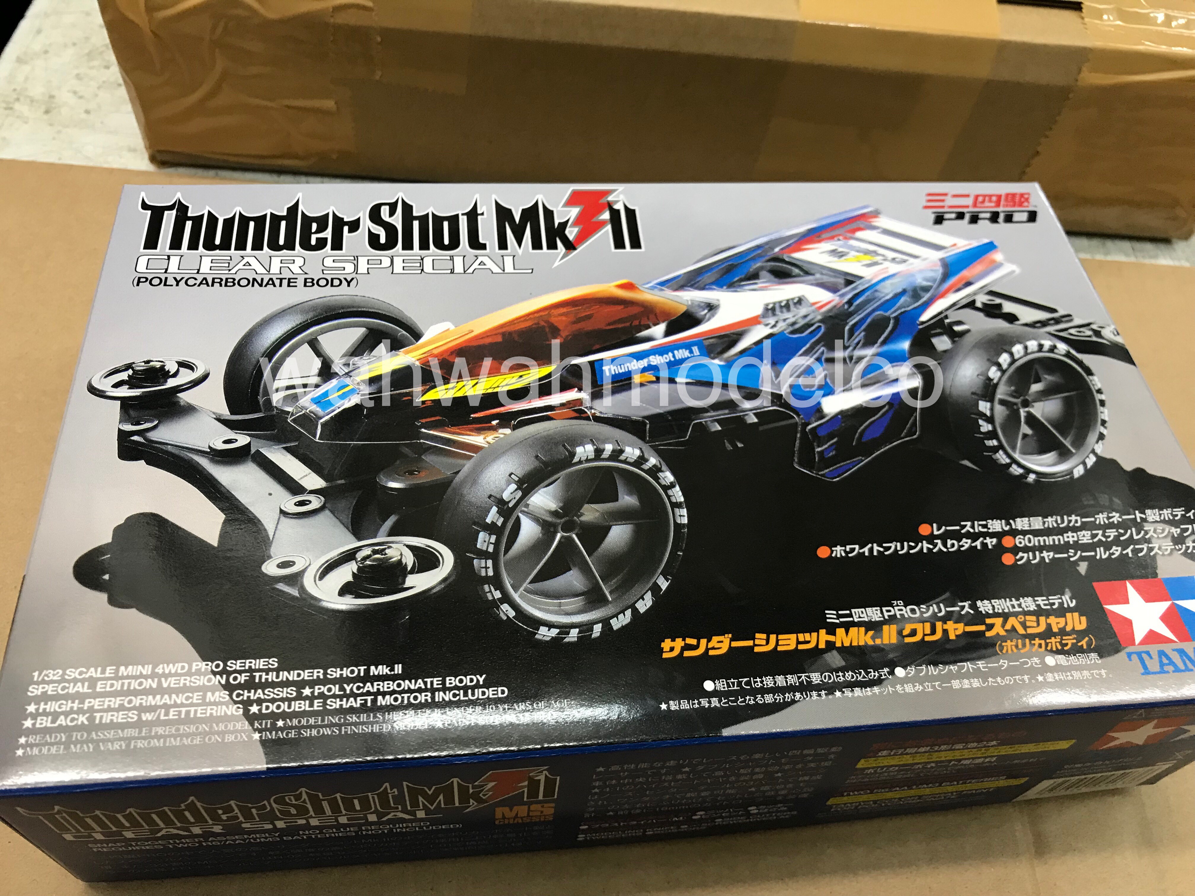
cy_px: 448
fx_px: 967
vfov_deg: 49.7
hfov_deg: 63.4
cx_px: 598
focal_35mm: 28
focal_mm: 3.99
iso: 50
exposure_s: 1/17
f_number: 1.8
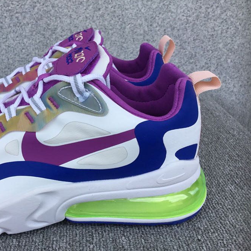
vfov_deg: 44.9
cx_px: 83
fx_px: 304
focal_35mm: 37
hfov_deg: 44.2
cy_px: 125
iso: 25
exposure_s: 1/509
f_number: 2.4
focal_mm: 3.3
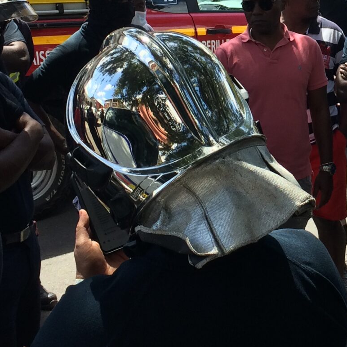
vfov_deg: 20.0
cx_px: 352
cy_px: 25
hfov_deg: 19.8
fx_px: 964
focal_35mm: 85
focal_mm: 4.15
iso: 32
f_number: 2.2
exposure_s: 1/612
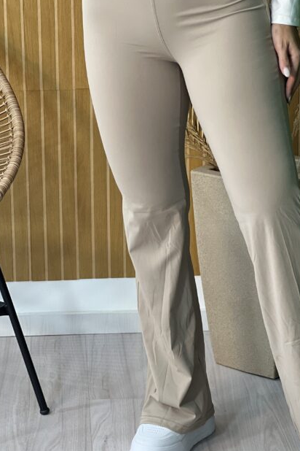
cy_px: 227
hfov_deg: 11.3
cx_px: 216
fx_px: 1512
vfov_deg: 16.9
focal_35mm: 121
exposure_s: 1/120
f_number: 2.8
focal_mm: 9
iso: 200
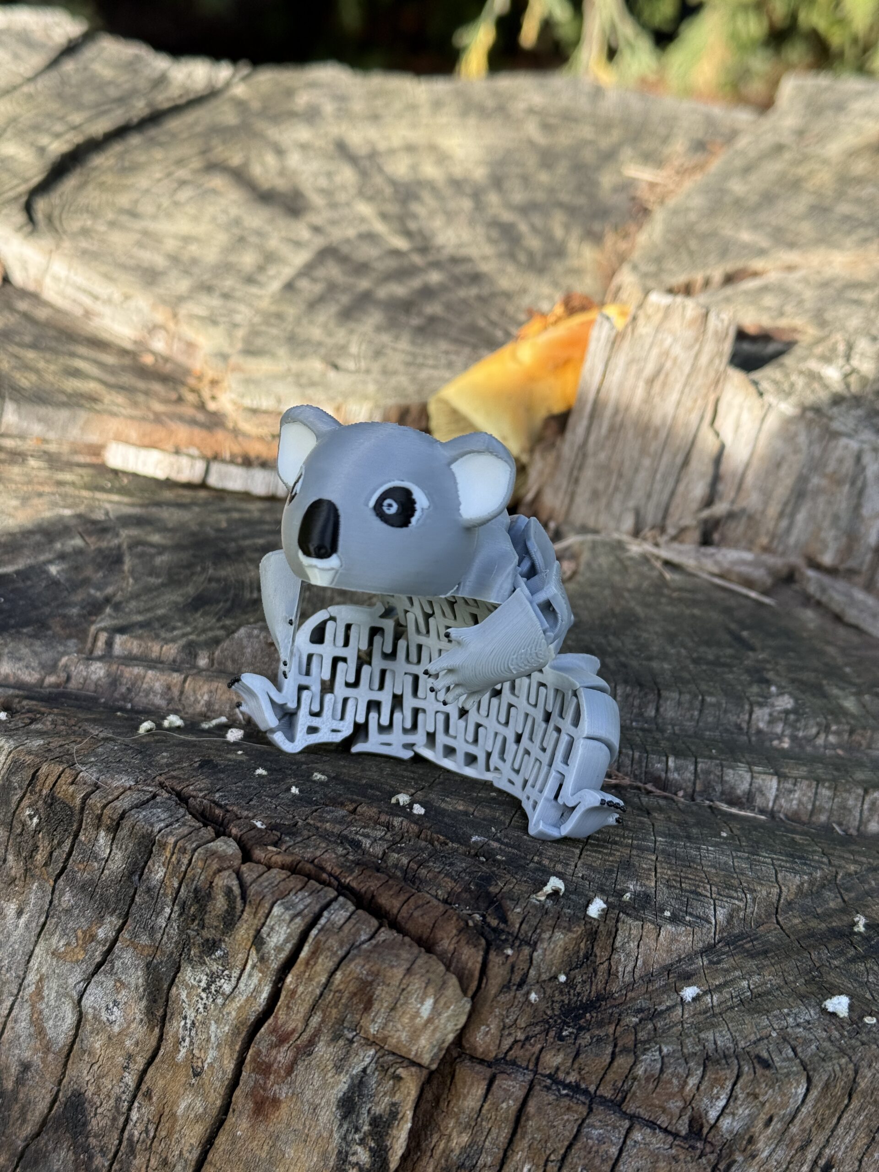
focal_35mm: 48
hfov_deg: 30.3
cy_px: 586
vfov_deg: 39.7
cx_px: 440
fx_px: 1625
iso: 64
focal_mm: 6.76
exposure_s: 1/663
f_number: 1.78
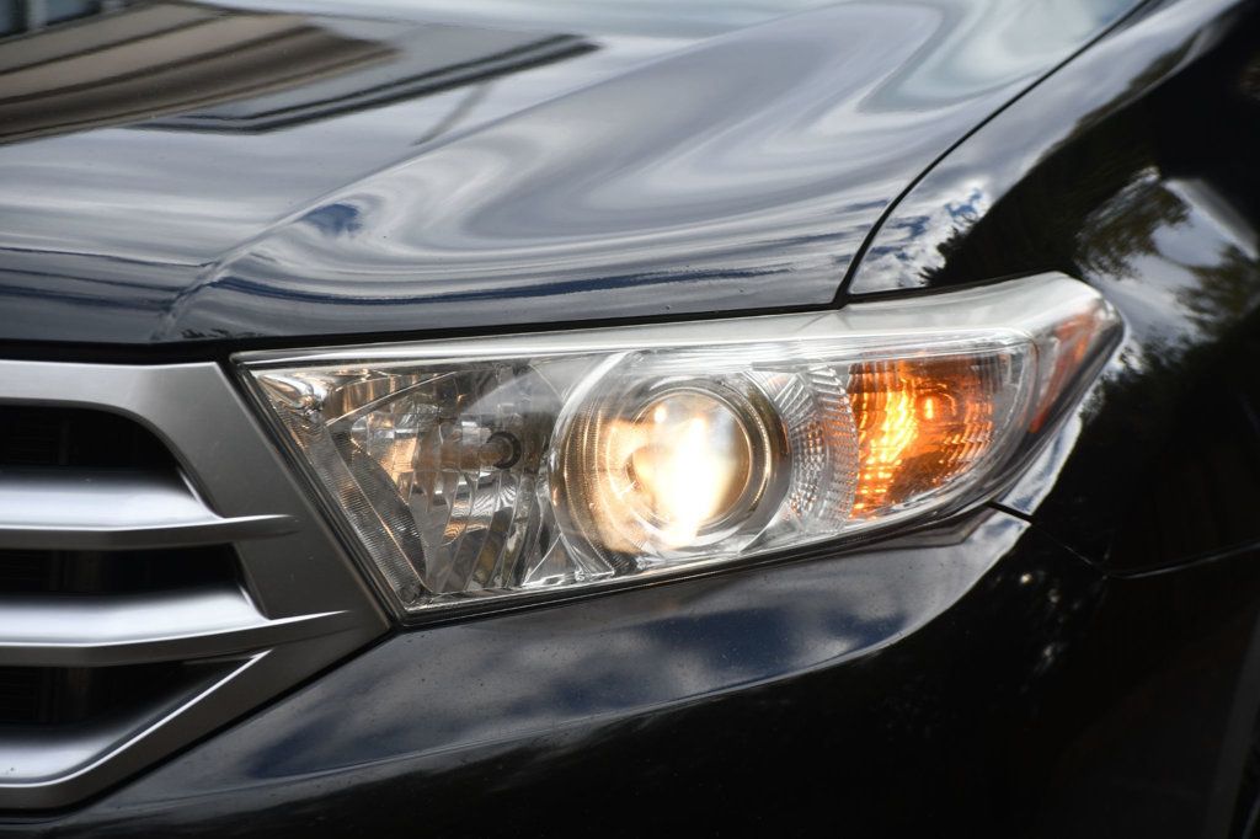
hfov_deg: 11.8
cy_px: 420
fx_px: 6088
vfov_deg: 7.9
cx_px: 630
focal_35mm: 174
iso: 125
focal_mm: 116
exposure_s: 1/250
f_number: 8
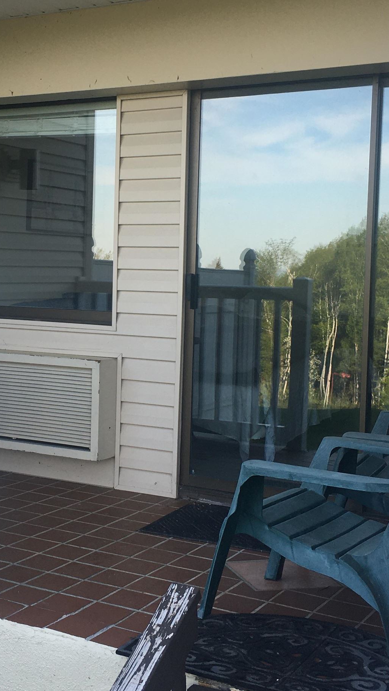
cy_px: 320
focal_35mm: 53
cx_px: 91
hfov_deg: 22.4
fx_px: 972
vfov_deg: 39.1
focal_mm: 4.15
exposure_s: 1/162
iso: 25
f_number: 2.2
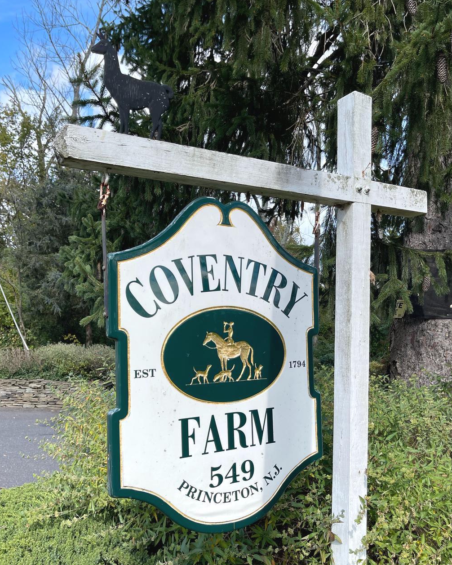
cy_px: 322
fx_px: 518
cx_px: 239
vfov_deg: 57.0
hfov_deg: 47.1
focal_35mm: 31
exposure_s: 1/1852
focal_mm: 5.1
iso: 32
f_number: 1.6
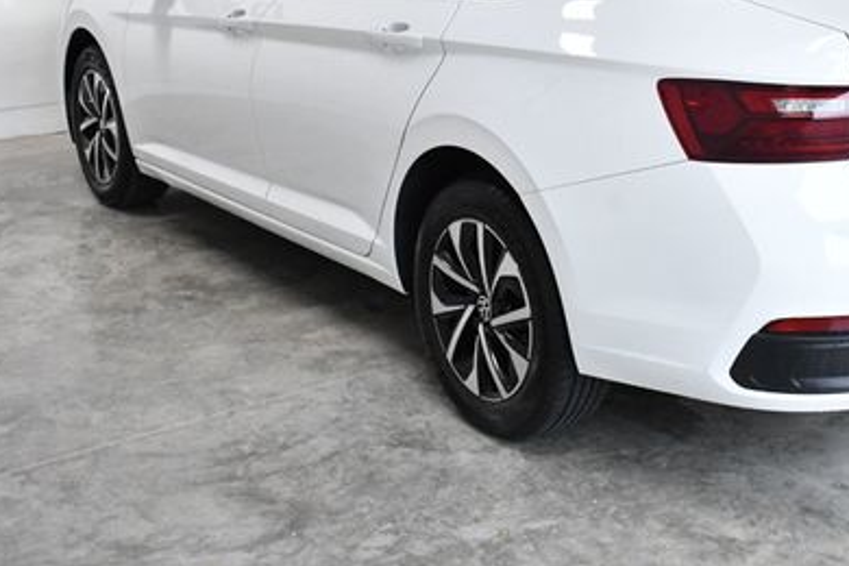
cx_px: 649
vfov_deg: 22.7
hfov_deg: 33.2
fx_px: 1391
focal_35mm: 59
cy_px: 111
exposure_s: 1/320
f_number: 9
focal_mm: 24
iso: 2500
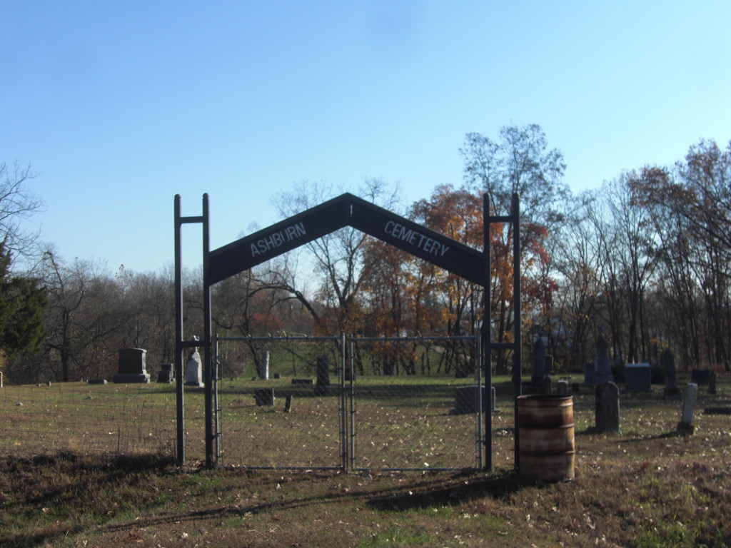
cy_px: 274
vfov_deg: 31.5
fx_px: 971
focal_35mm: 46
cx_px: 366
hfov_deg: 41.2
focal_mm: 8.2
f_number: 3.3
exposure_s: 1/640
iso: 50
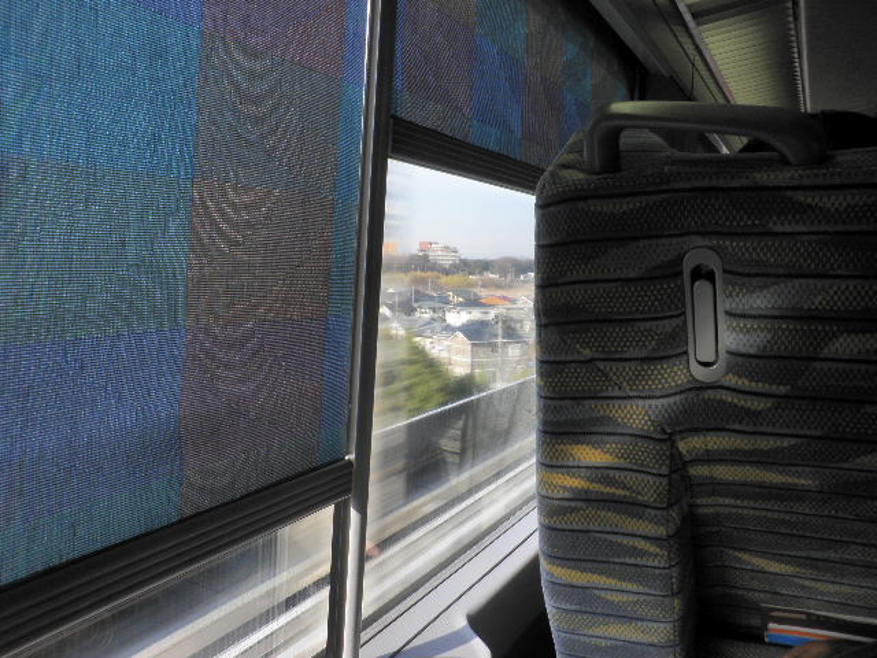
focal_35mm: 36
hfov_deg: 51.4
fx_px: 912
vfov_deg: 39.7
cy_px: 329
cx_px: 438
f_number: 5.6
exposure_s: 1/80
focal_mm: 6.3
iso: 64
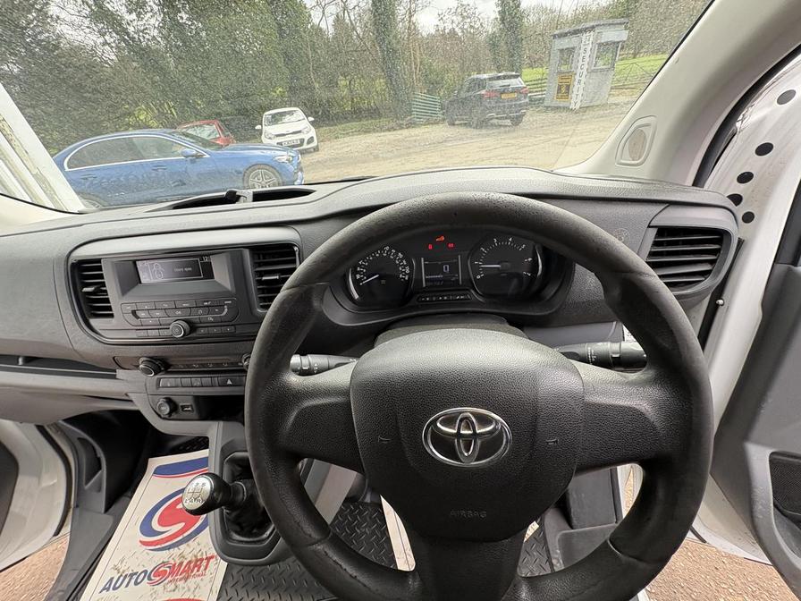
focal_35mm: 14
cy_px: 300
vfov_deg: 85.7
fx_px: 324
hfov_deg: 102.1
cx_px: 400
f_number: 2.2
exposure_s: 1/99
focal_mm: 2.22
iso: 100
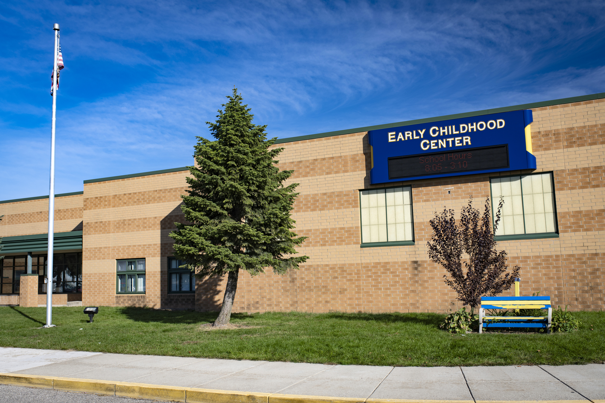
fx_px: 588
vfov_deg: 37.8
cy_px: 202
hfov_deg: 54.4
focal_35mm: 35
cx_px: 302
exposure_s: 1/500
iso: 200
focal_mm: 35
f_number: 5
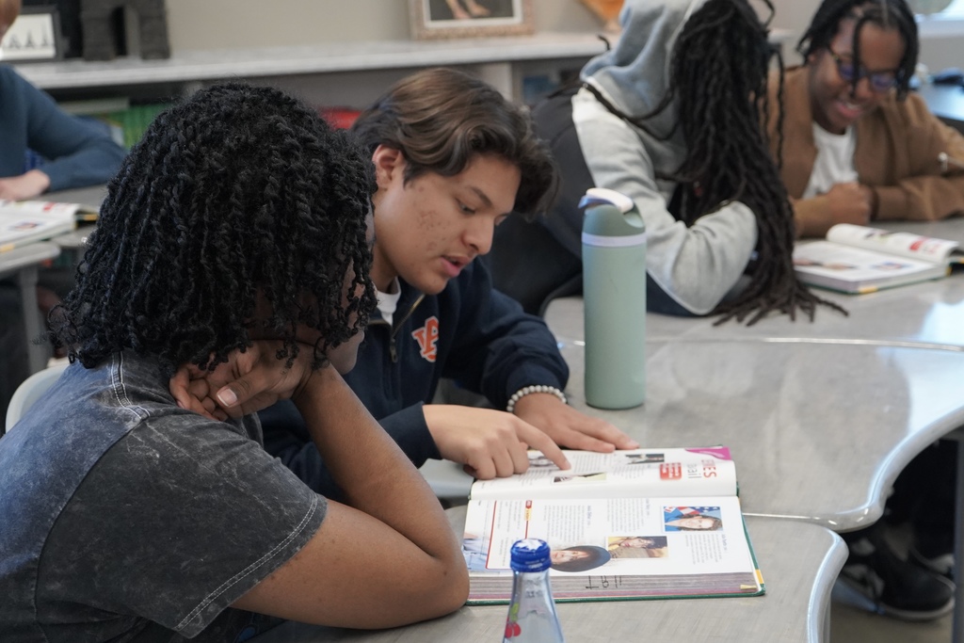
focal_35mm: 45
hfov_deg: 43.6
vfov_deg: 29.9
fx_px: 1205
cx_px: 482
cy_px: 322
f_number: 4.5
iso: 3200
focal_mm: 45
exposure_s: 1/160
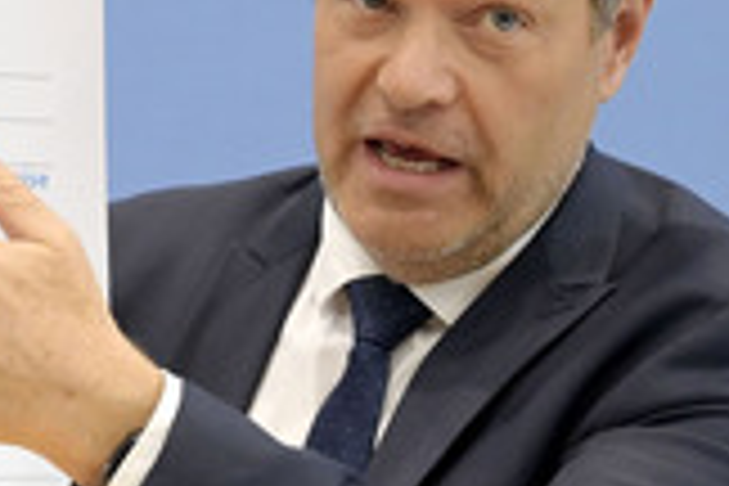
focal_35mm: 237
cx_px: 16
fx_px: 4799
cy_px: 202
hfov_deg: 8.6
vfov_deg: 5.8
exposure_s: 1/500
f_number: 5.6
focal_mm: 85
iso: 4000
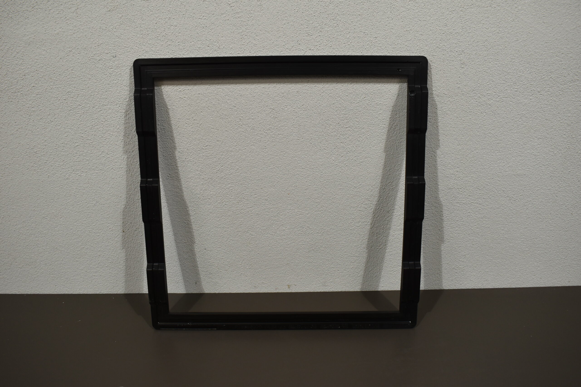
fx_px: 533
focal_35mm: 33
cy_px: 194
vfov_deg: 40.0
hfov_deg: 57.2
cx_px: 290
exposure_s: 1/125
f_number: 5.6
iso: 360
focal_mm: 22
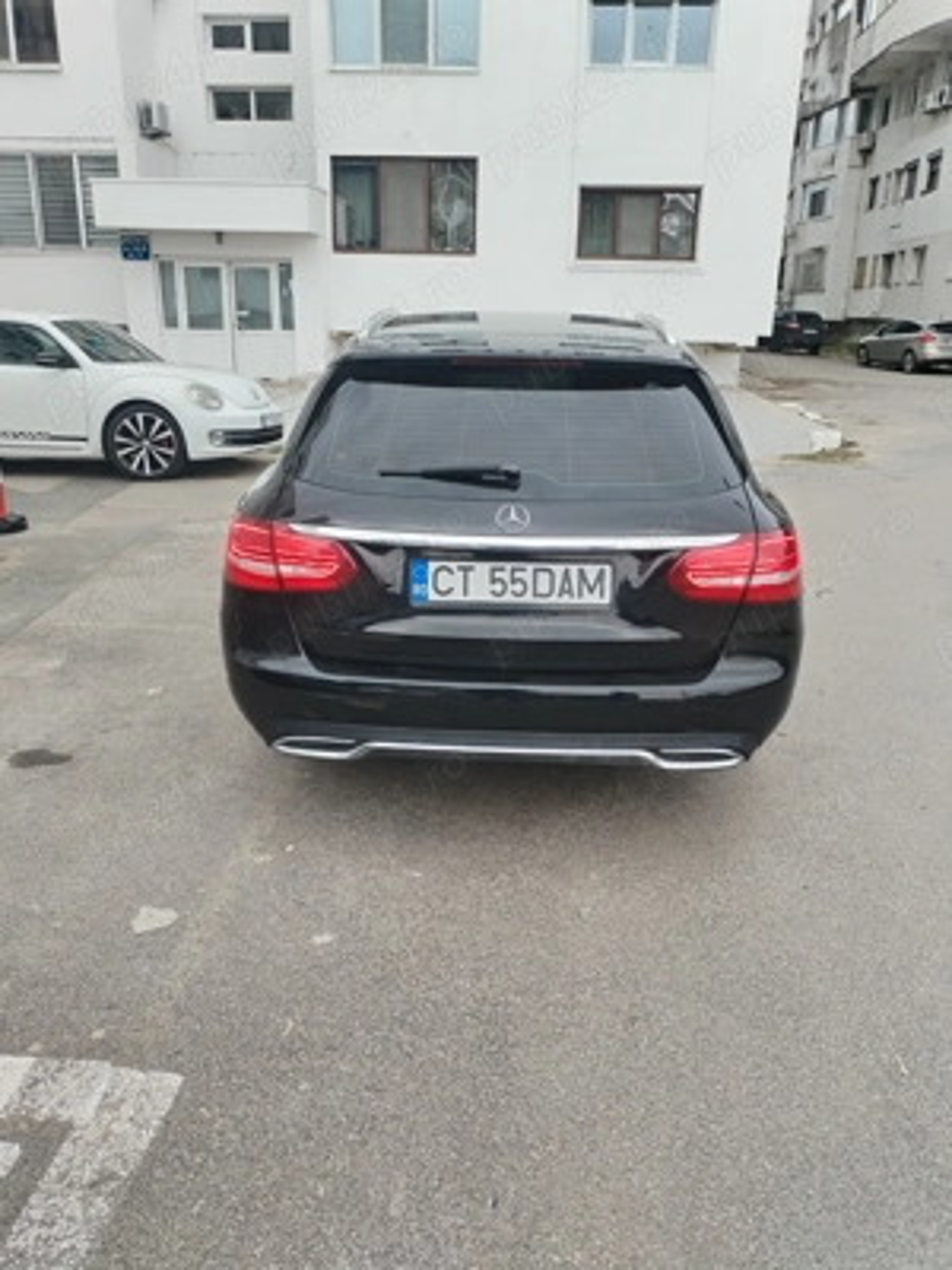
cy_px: 635
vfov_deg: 67.3
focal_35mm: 26
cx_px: 476
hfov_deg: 53.1
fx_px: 953
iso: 160
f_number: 1.8
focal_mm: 4.75
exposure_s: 1/120
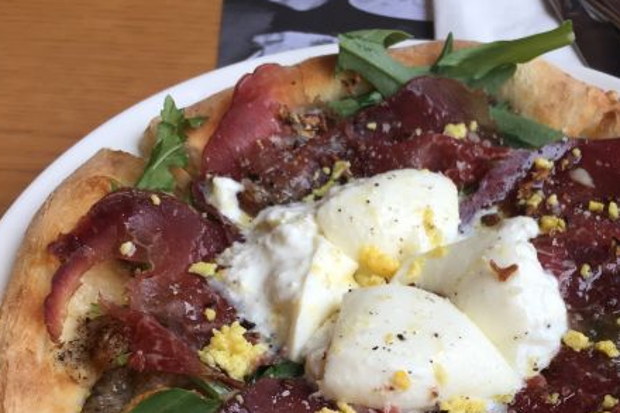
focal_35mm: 48
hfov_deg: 40.8
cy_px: 359
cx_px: 389
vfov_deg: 27.2
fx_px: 826
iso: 32
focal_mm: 4.15
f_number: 2.2
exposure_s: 1/100
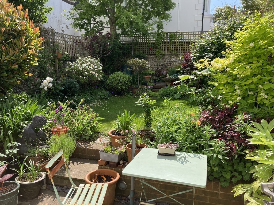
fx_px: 222
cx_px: 137
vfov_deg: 49.7
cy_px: 102
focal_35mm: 28
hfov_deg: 63.4
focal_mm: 3.99
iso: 32
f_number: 1.8
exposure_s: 1/899
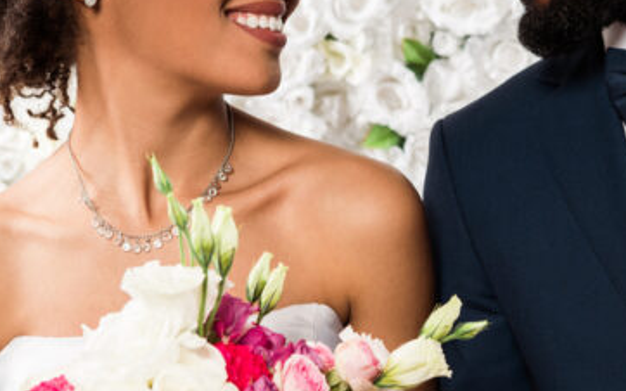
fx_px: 1671
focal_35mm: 98
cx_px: 450
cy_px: 115
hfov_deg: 21.1
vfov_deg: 13.3
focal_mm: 50
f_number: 5
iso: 100
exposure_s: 1/160
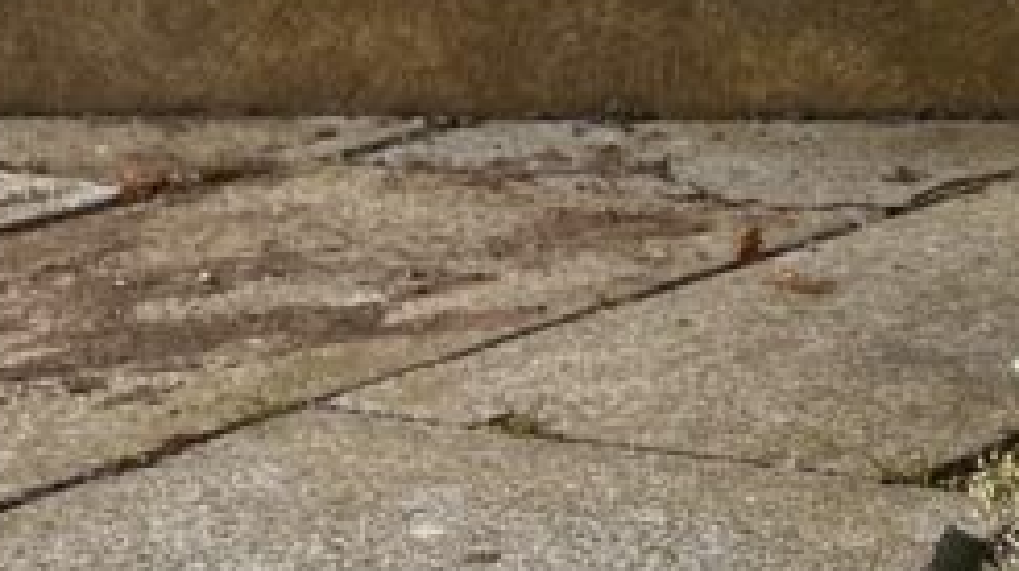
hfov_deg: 15.3
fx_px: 3186
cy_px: 410
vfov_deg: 10.2
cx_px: 1926
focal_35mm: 118
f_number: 1.6
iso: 50
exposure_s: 1/1096
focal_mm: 5.1
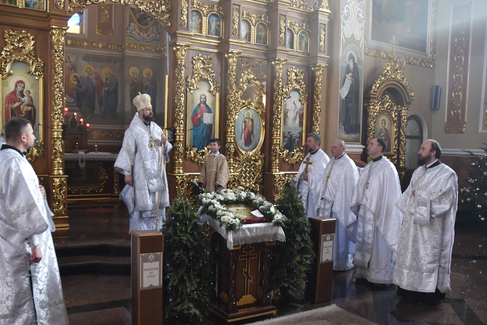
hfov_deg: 58.7
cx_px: 229
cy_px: 178
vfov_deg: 41.1
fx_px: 433
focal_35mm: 32
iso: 800
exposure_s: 1/160
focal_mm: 18
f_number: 3.5
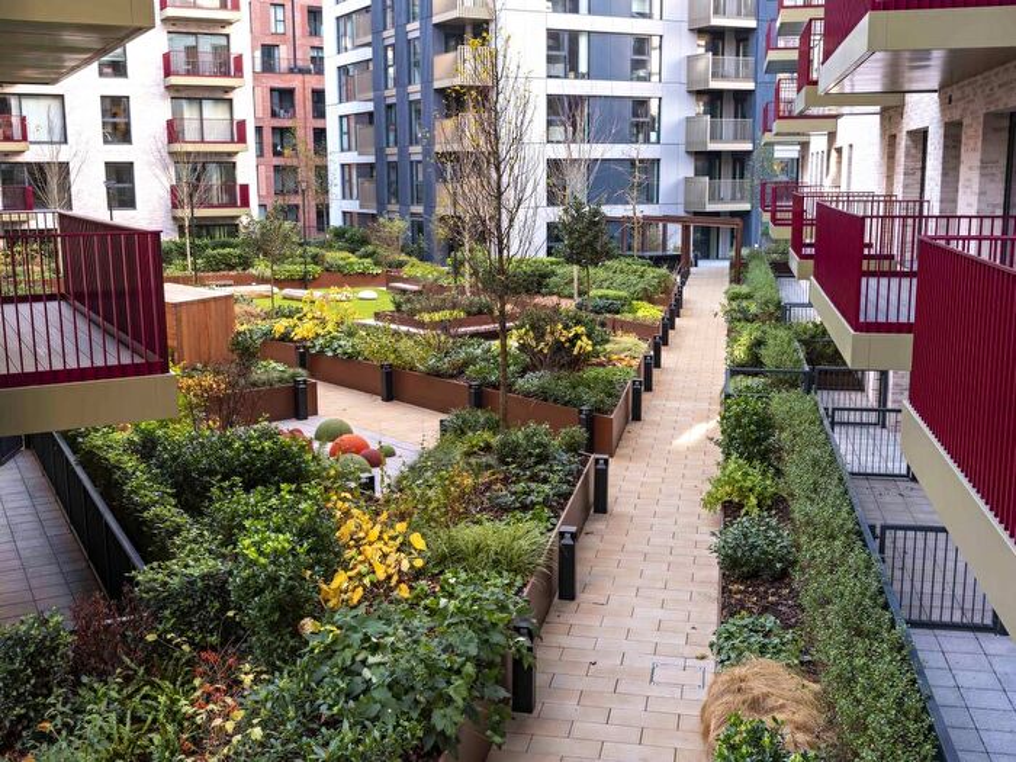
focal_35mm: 37
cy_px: 381
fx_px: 1086
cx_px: 508
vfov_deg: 38.7
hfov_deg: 50.1
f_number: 13
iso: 400
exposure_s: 1/8
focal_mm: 47.3
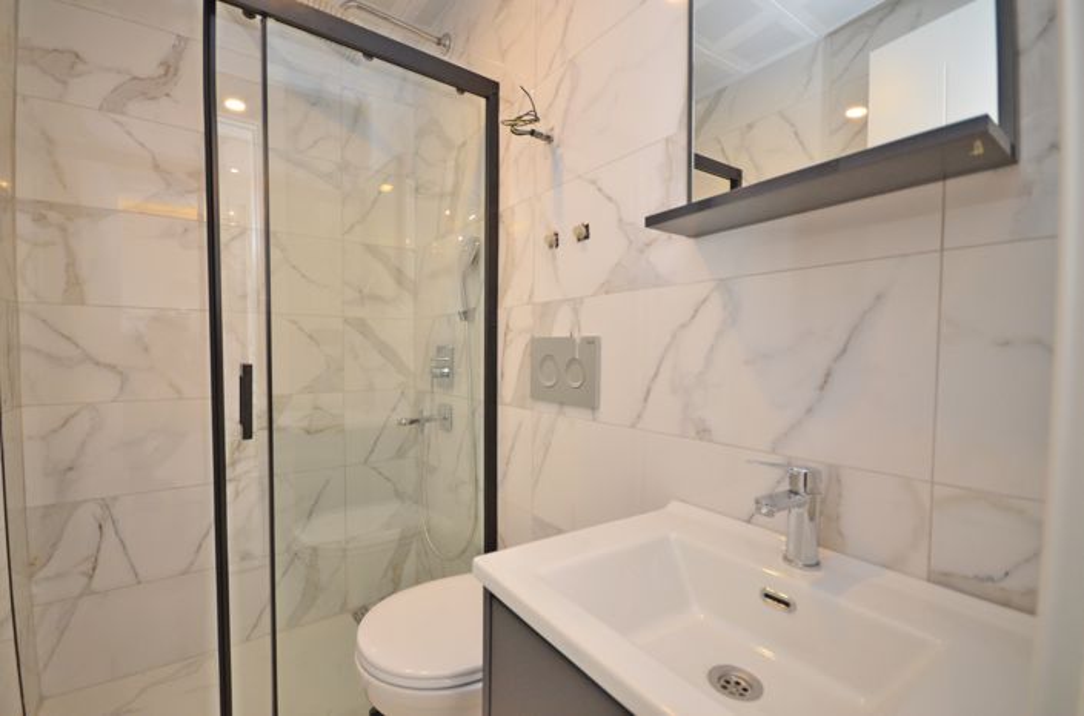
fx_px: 450
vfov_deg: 77.0
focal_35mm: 15
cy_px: 358
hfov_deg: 100.5
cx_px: 542
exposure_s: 1/60
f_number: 4
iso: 800
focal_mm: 10
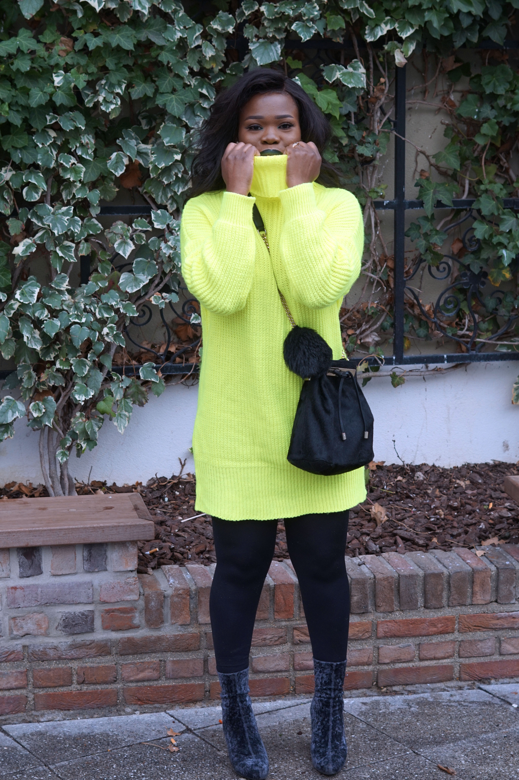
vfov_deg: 27.0
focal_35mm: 75
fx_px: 1623
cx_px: 260
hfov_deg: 18.2
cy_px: 390
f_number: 5
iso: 250
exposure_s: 1/100
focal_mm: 50
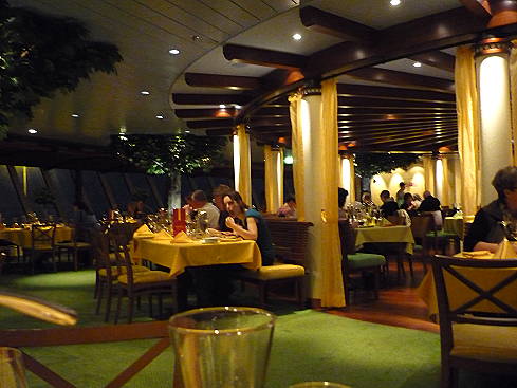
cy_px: 194
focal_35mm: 33
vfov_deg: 43.0
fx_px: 493
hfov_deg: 55.3
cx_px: 258
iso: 800
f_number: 2.8
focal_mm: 5.5
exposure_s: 1/8
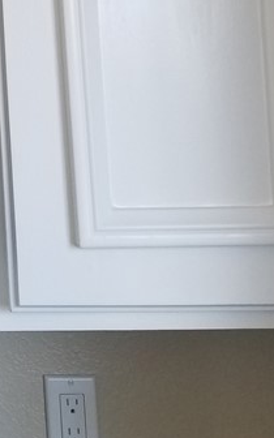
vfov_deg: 23.1
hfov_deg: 12.7
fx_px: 1004
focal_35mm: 84
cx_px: -343
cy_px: -46
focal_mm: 4.3
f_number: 1.7
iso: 100
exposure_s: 1/60
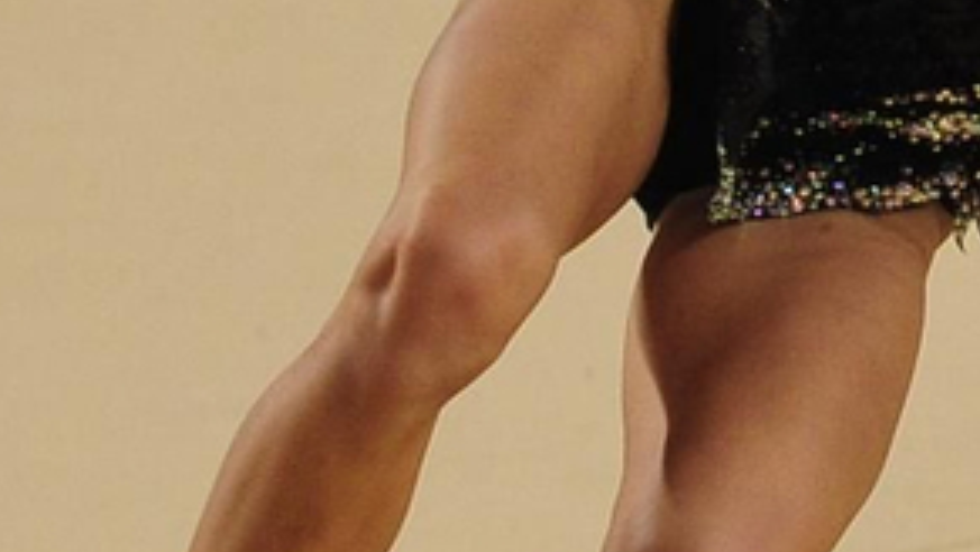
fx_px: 29949
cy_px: -274
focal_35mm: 1152
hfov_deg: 1.9
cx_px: 1667
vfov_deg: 1.1
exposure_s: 1/800
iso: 2500
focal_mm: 200
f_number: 5.6
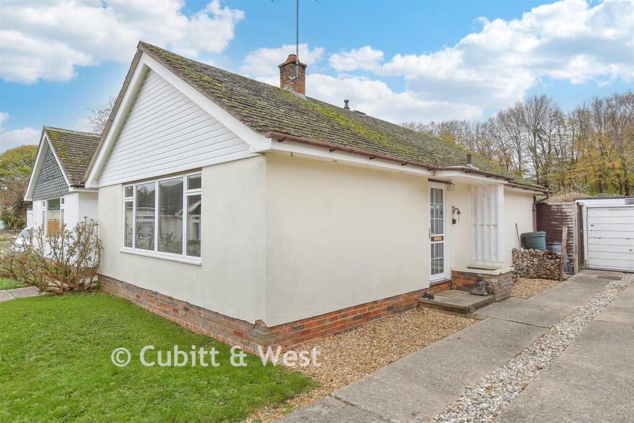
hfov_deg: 81.2
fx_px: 370
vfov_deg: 59.5
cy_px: 212
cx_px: 317
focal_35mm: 21
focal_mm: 14
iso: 500
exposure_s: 1/320
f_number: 8
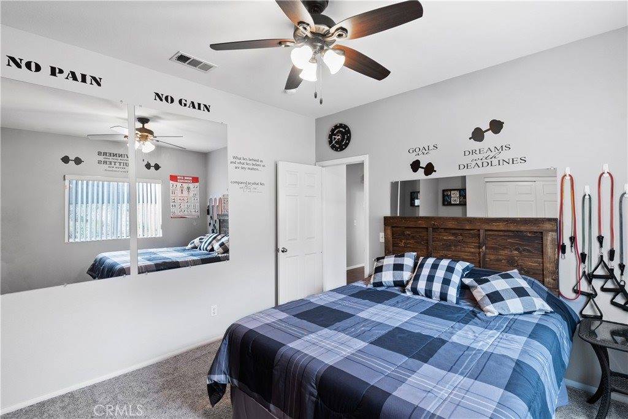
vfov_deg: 70.5
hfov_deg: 93.3
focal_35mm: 17
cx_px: 314
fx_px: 297
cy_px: 210
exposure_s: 1/1.67
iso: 100
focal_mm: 17
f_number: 8
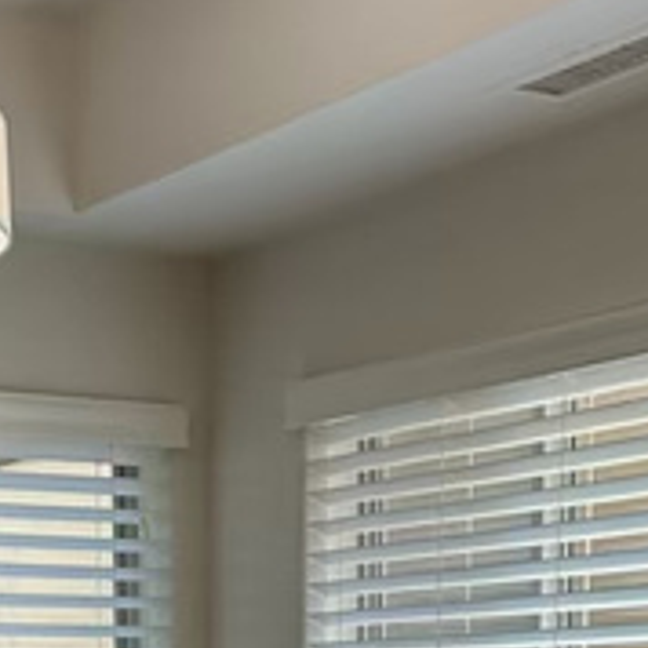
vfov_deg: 15.6
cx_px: 160
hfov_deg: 17.5
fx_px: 2097
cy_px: 1088
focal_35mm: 99
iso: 80
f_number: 1.5
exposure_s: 1/120
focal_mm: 5.7
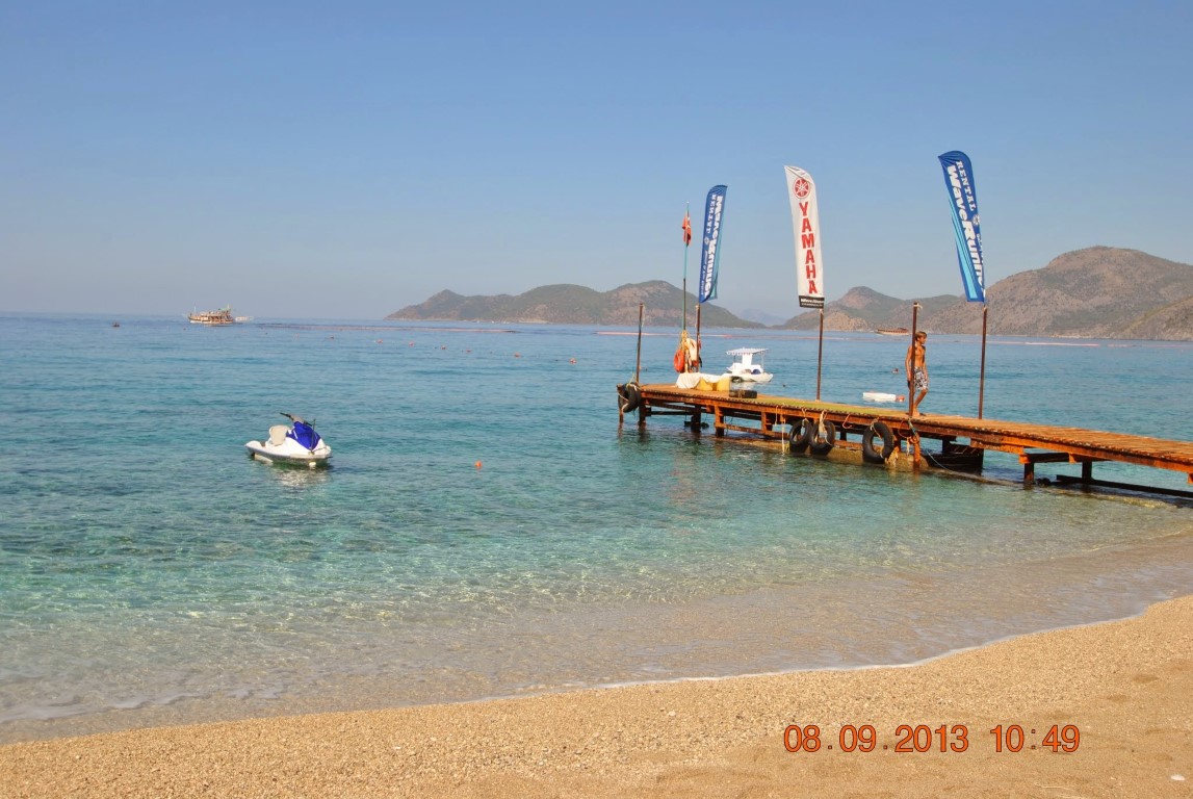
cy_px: 400
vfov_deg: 37.0
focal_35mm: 36
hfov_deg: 53.1
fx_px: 1195
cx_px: 596
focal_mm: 24
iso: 100
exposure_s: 1/250
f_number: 8
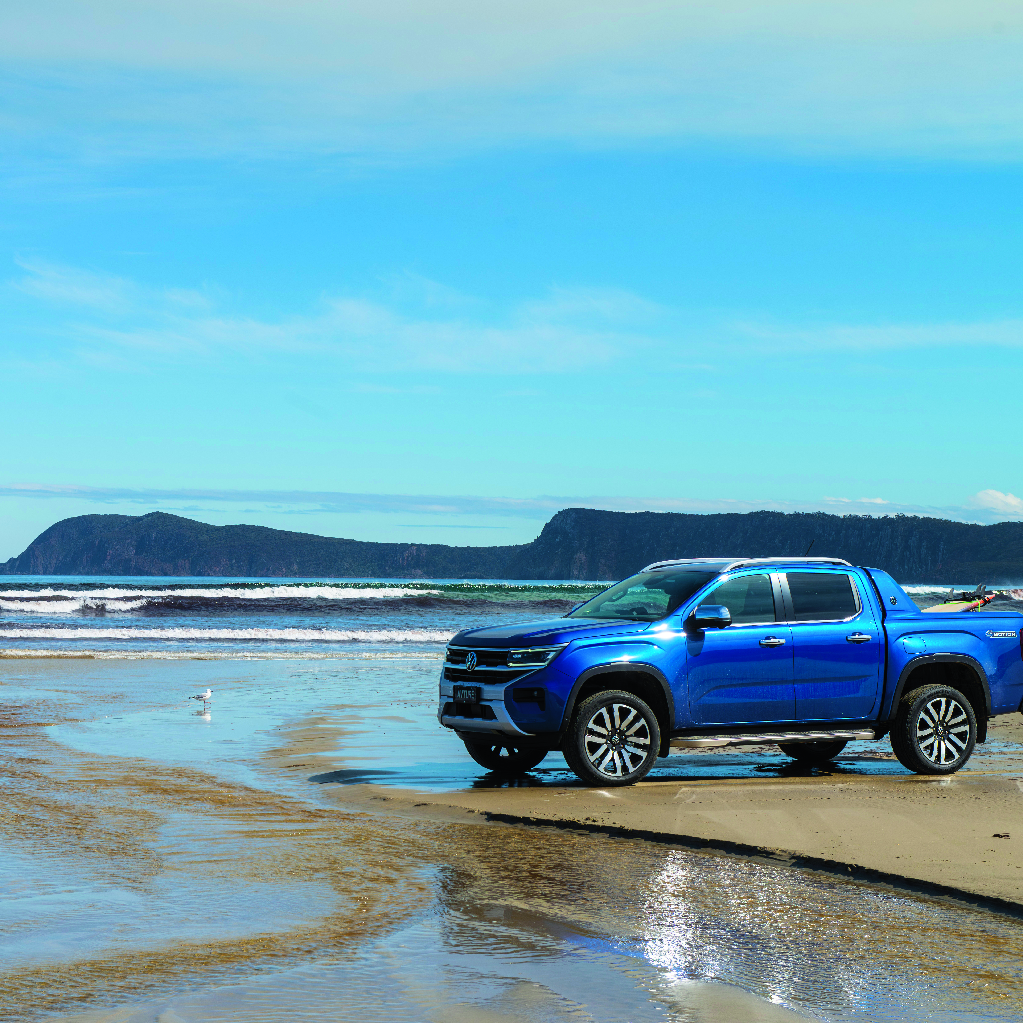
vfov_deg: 24.0
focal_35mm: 72
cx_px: 367
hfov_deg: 23.9
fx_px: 2407
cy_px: 511
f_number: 8
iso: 250
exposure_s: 1/1000
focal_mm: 56
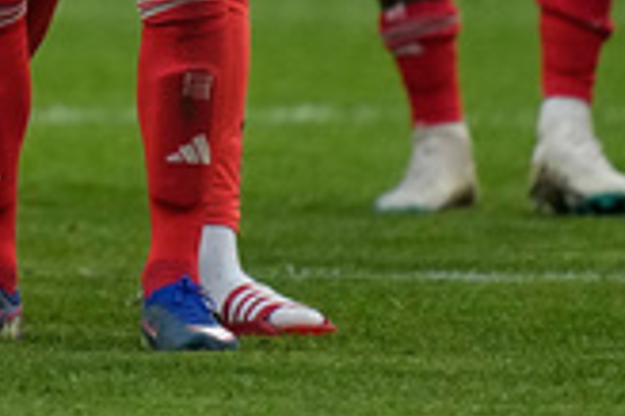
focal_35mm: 2495
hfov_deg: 0.8
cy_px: -698
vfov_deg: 0.5
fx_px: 43272
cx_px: -812
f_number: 2.8
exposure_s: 1/2500
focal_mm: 400
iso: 2000
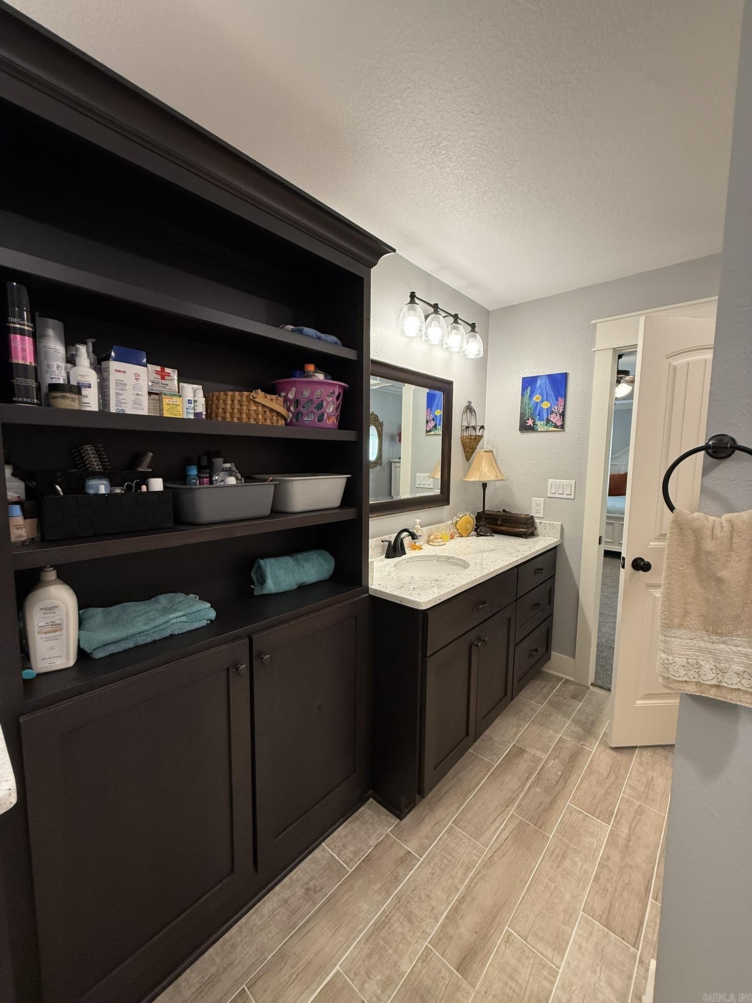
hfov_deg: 85.7
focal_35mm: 14
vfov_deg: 102.1
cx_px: 376
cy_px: 502
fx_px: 406
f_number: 2.2
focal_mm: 2.22
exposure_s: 1/120
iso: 250
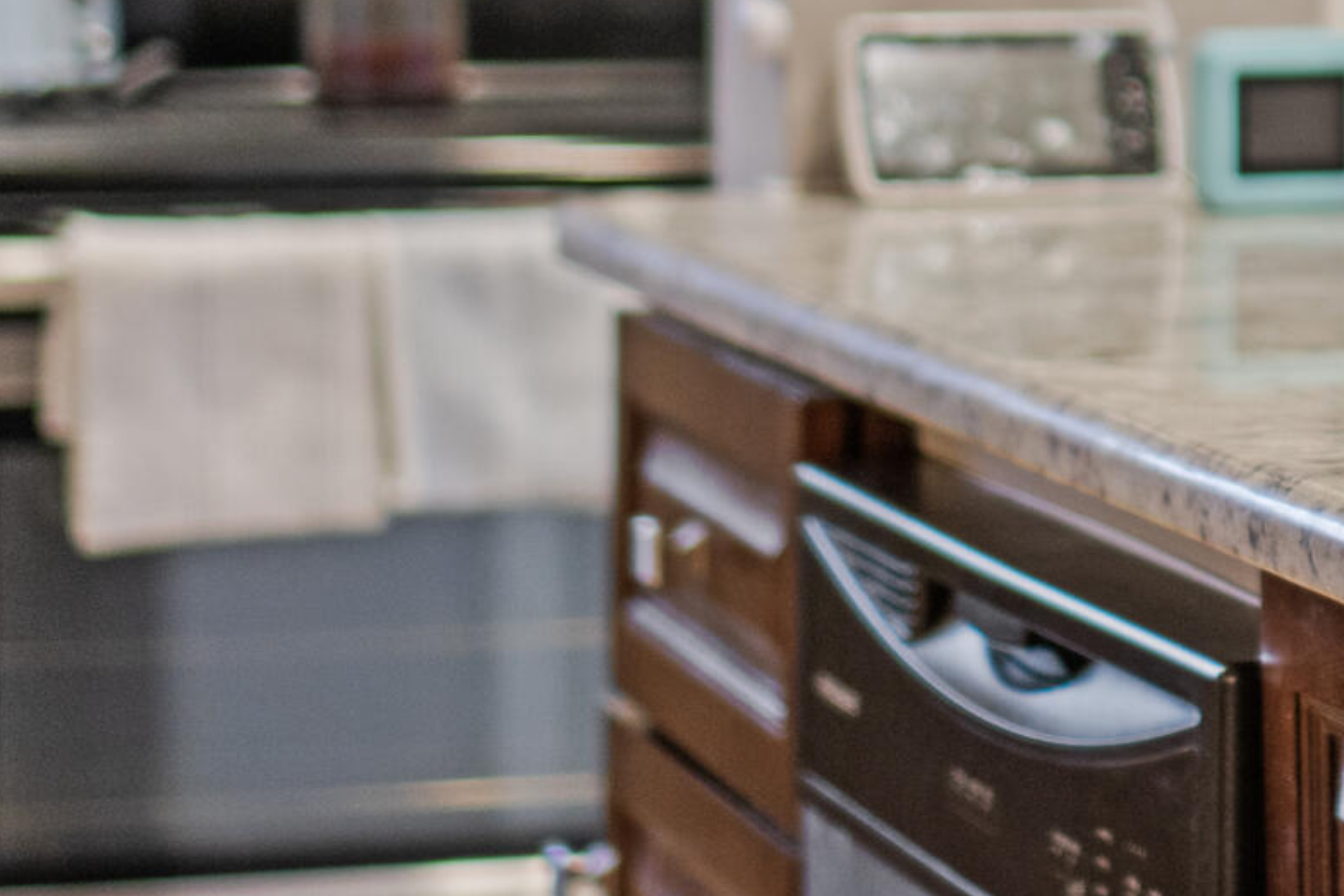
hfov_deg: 11.8
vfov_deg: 8.1
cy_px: -157
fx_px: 6256
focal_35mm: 168
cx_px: 1916
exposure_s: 1/30
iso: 400
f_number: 1.8
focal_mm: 35
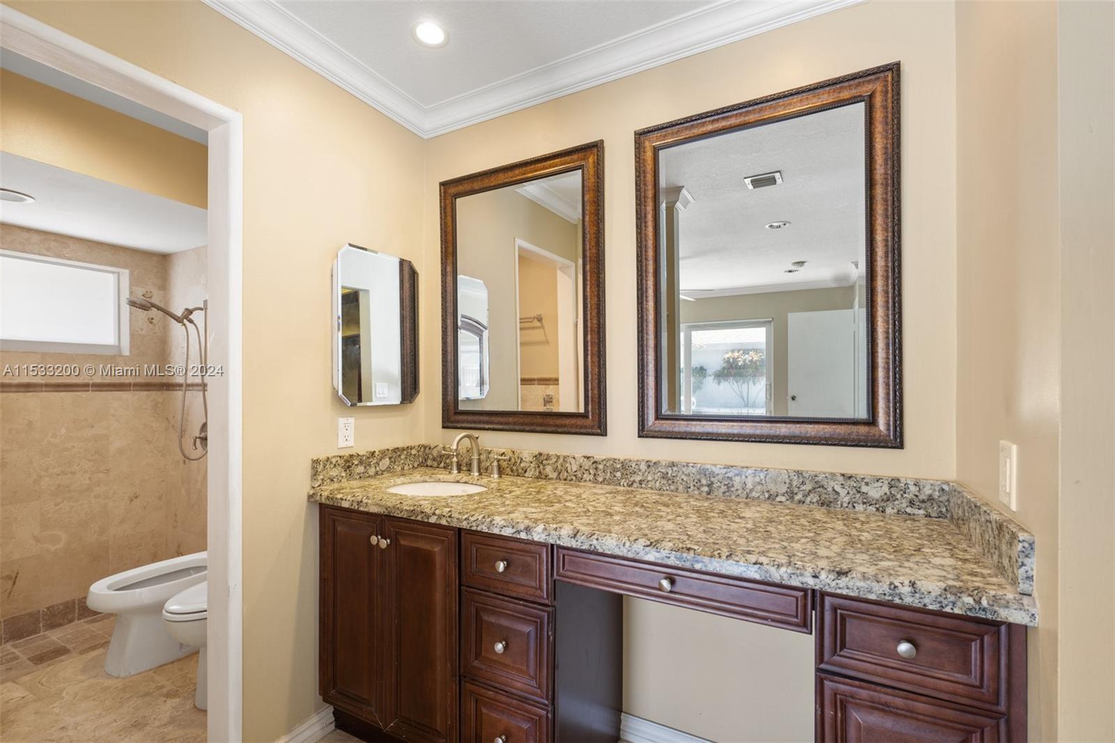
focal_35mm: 16
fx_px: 495
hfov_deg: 96.7
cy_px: 372
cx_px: 558
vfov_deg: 73.7
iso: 320
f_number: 7.1
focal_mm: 16
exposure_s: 1/2
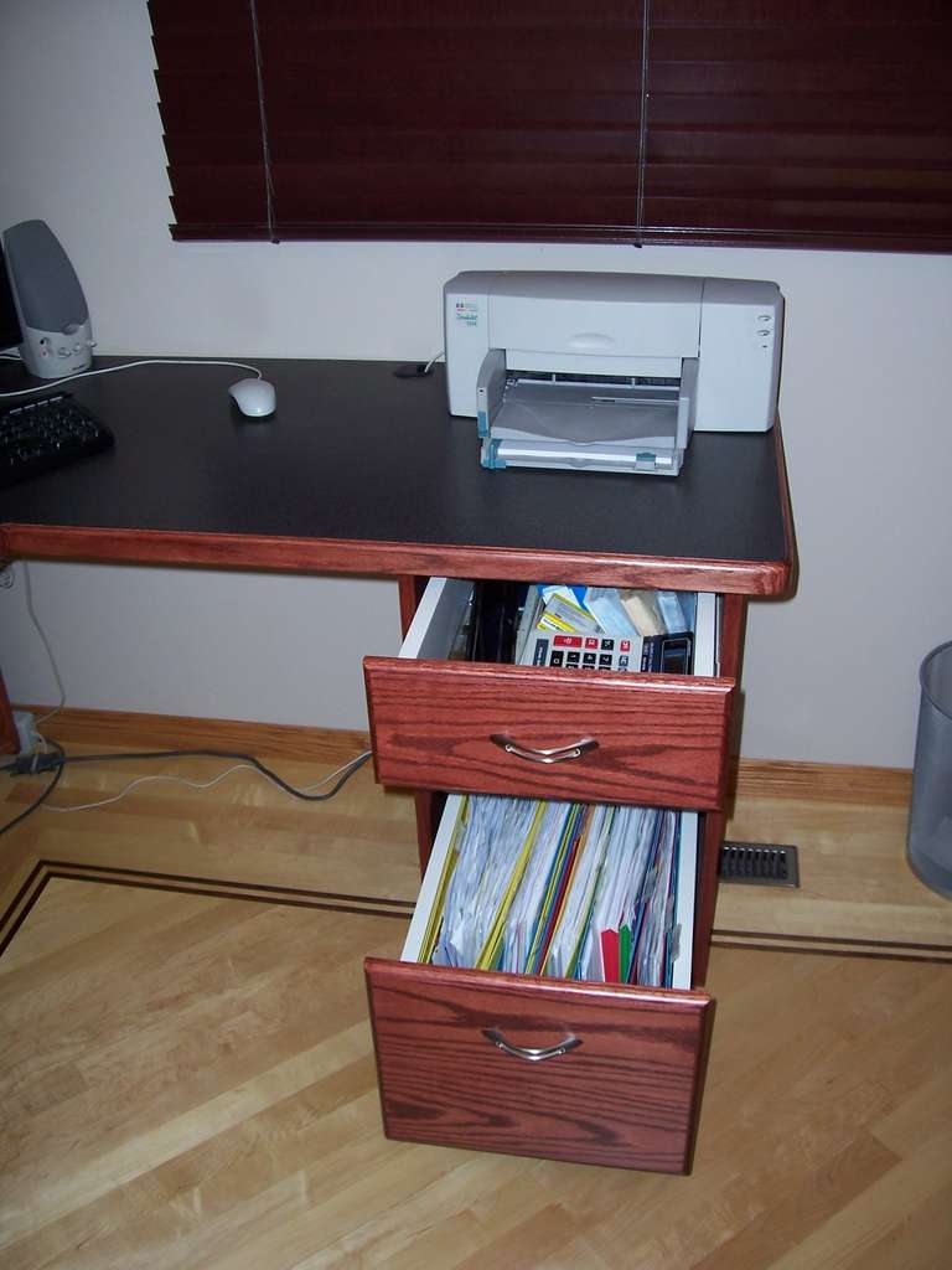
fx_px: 1247
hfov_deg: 41.8
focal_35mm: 34
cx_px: 476
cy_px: 635
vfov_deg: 54.0
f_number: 2.7
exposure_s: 1/60
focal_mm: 5.6
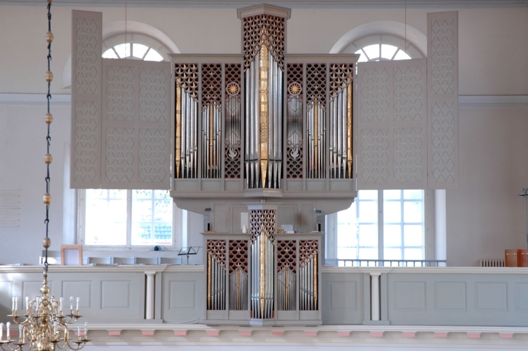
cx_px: 264
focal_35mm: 78
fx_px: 1143
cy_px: 176
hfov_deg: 26.0
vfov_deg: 17.5
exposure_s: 1/4
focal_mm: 52
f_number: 5
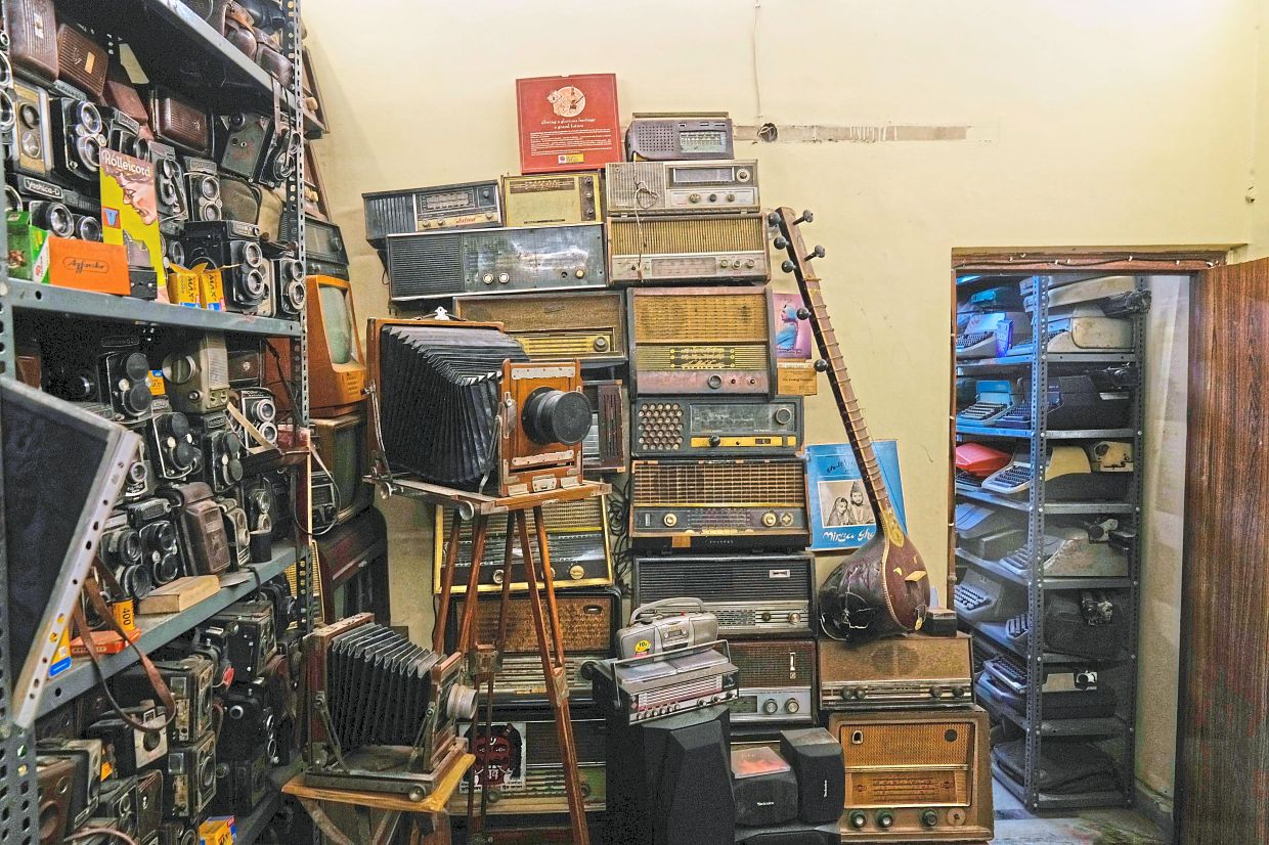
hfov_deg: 73.8
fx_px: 846
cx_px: 634
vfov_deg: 53.1
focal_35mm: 24
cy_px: 422
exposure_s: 1/30
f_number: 5.6
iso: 2000
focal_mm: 24
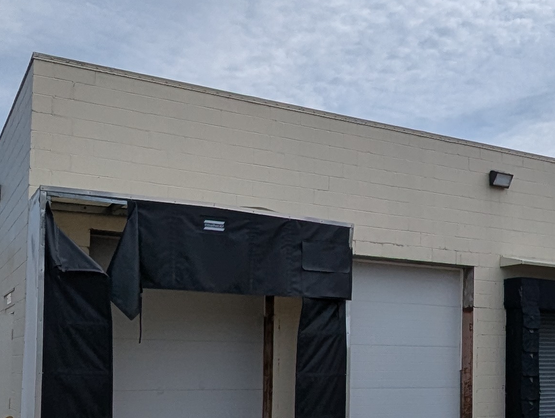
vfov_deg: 31.1
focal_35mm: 46
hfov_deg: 38.5
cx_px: 494
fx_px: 739
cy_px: 311
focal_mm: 1.95
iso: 47
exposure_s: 1/4484
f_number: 2.2
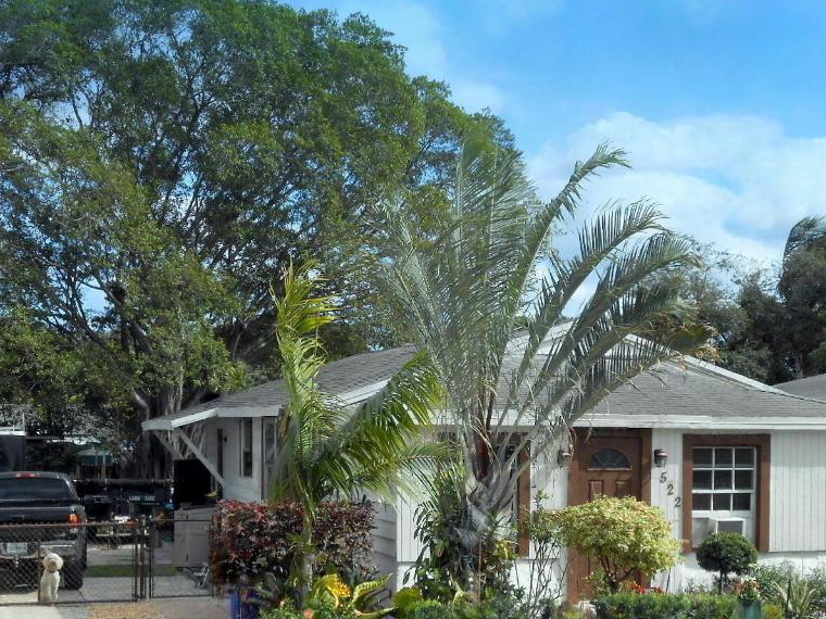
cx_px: 408
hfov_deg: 29.4
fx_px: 1575
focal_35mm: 66
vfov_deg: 22.2
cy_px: 393
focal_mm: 8.8
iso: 80
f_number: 4.8
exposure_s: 1/640
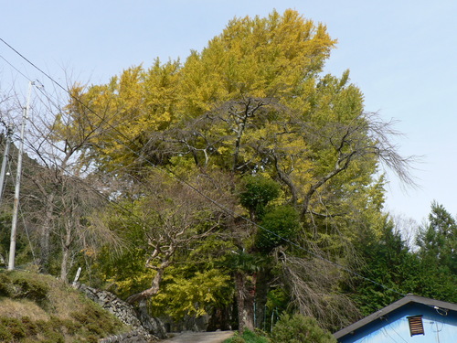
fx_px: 607
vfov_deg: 31.5
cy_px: 172
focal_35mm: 46
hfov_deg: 41.2
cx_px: 228
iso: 80
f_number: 4
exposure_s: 1/320
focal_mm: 7.7
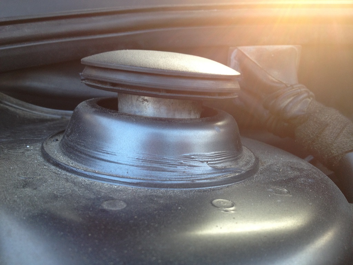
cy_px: 132
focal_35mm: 35
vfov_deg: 40.7
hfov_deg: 52.6
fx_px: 357
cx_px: 176
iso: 50
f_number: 2.4
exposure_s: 1/30
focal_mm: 4.28
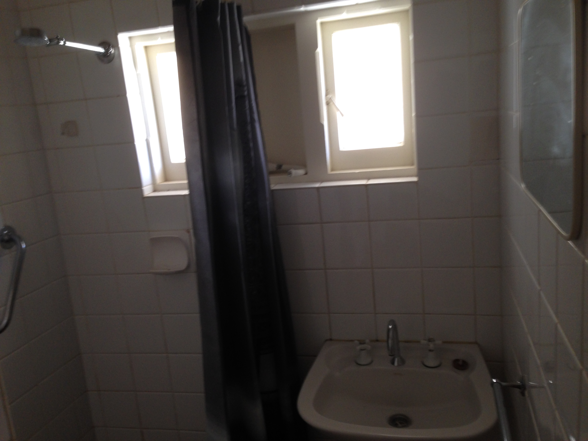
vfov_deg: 42.9
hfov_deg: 55.4
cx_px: 294
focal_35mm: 33
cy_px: 220
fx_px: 561
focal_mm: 4.12
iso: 80
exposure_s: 1/20
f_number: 2.4
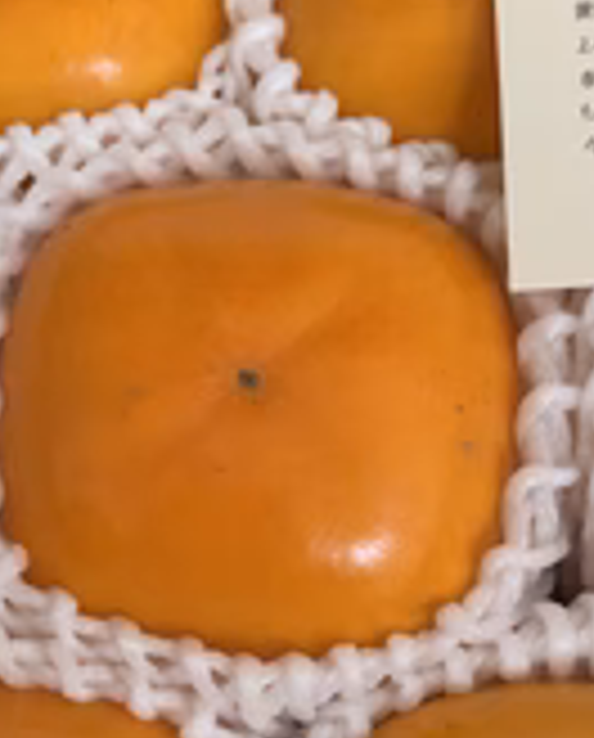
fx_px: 1248
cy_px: 477
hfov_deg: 26.7
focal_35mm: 57
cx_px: 220
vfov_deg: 32.7
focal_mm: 6.86
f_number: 1.78
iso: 200
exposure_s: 1/100
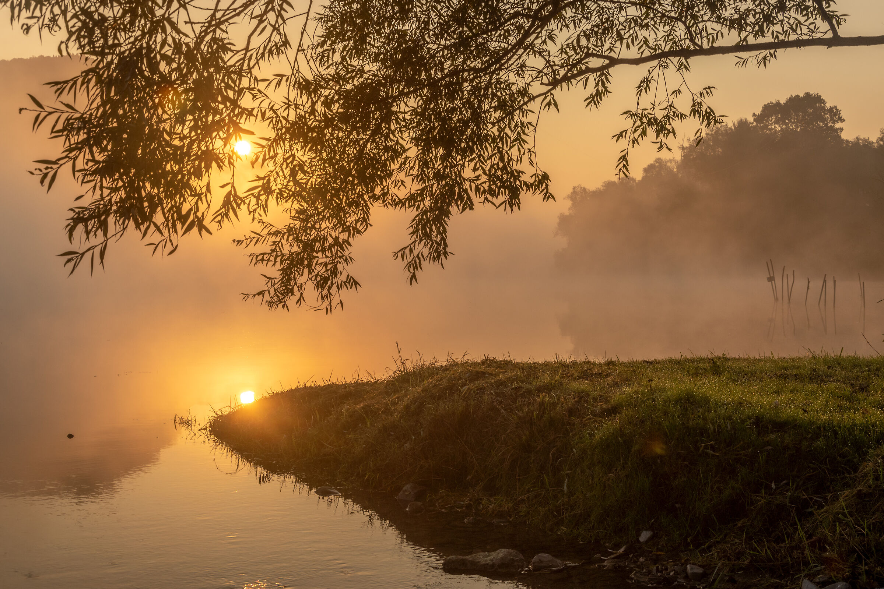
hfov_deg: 38.9
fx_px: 1252
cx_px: 442
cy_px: 294
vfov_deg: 26.5
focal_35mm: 51
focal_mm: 34
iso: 100
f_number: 9
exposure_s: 1/125
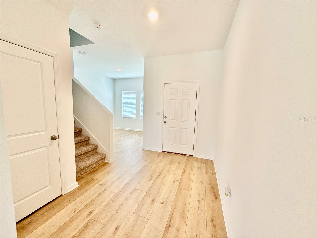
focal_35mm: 14
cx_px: 158
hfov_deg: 102.1
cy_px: 119
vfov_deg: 85.7
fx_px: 128
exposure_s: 1/120
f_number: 2.2
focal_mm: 2.22
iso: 125
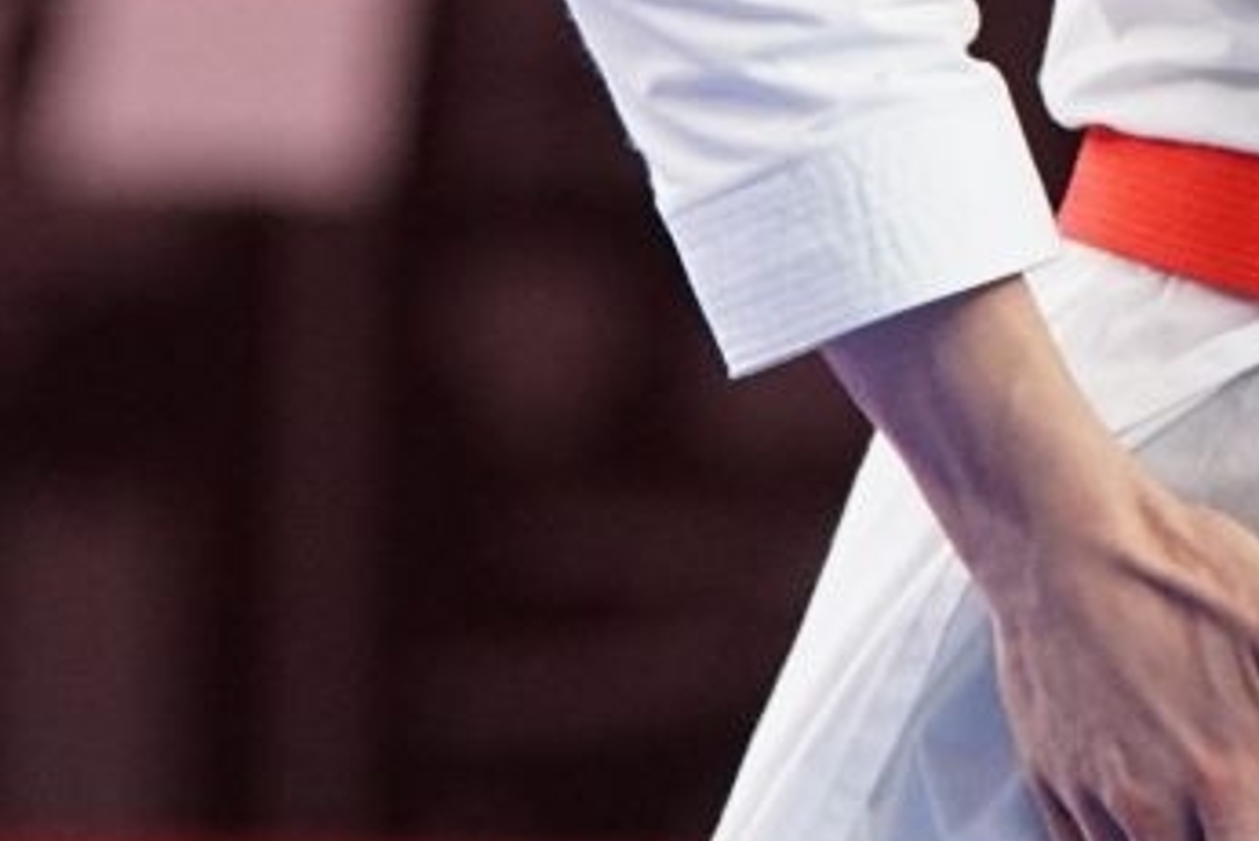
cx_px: 2052
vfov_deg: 1.1
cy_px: -888
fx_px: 43626
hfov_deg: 1.7
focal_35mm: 1247
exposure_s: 1/400
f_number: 3.2
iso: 1000
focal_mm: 160
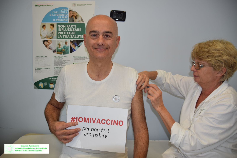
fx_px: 178
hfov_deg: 67.4
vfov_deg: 47.9
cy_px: 79
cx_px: 118
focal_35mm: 27
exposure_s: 1/60
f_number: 3.5
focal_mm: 18
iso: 100
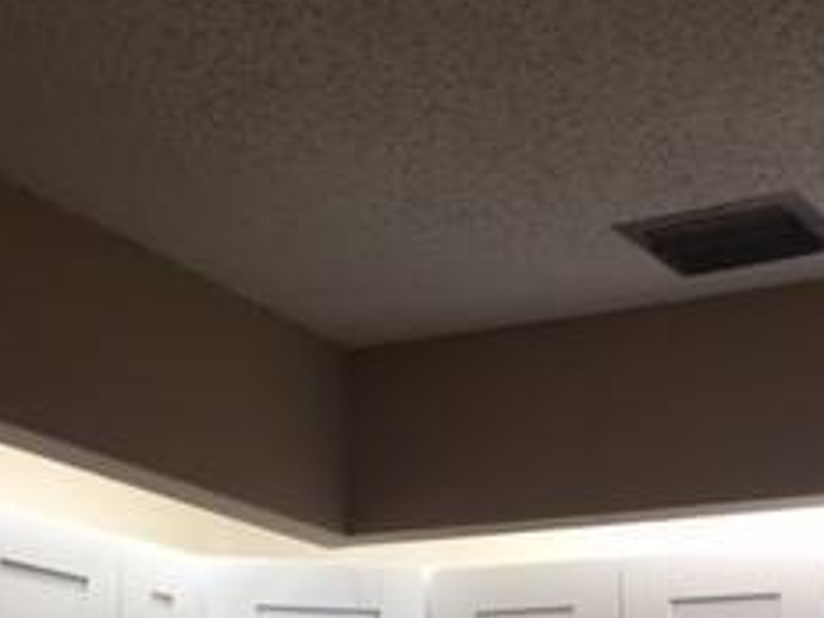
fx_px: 1904
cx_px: 270
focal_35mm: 80
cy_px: 430
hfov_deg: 24.3
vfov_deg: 18.4
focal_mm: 4.15
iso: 32
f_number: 2.2
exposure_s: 1/40
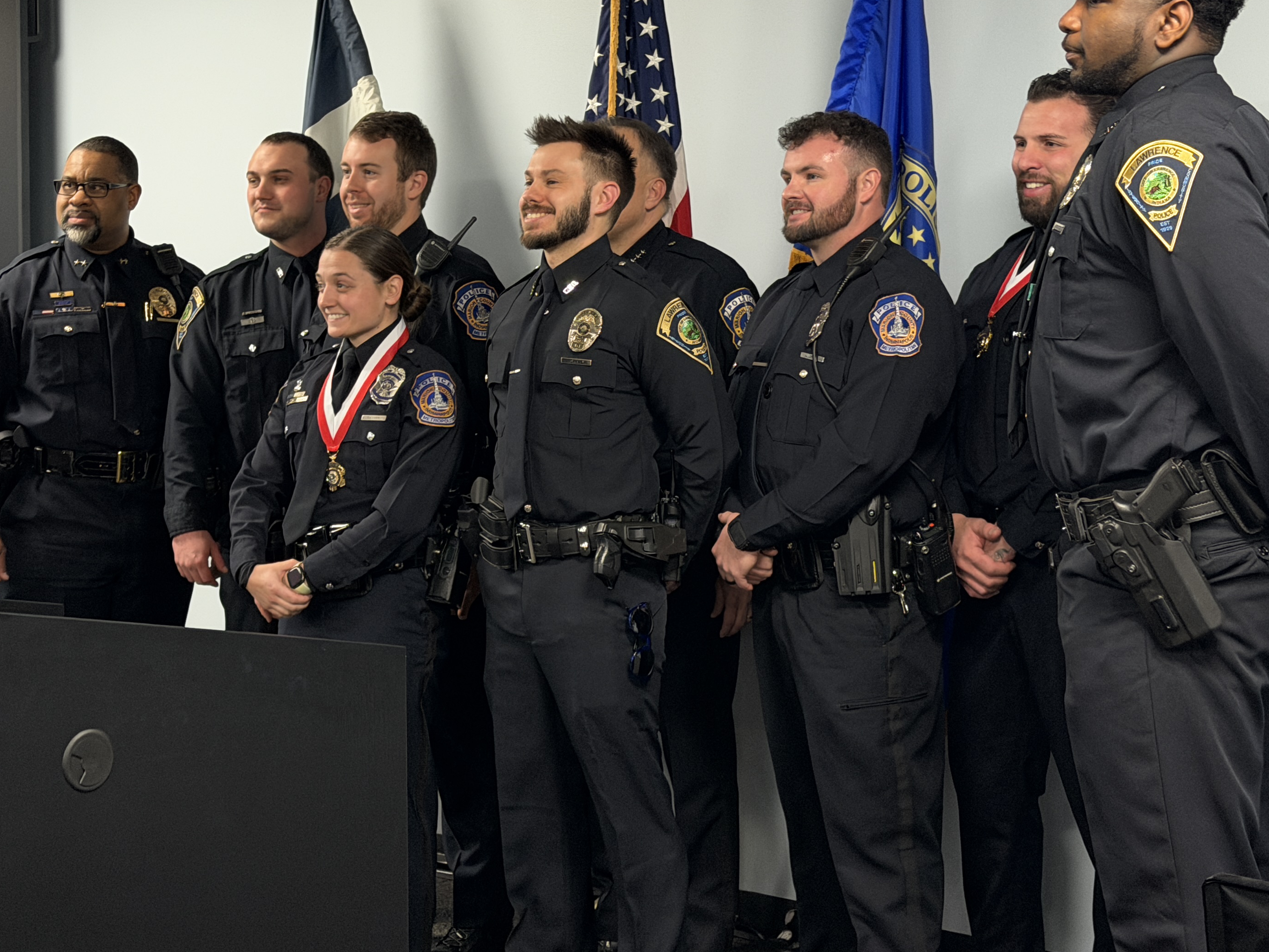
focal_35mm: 70
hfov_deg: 27.8
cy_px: 306
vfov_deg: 20.9
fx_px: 2566
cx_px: 582
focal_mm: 6.76
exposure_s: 1/40
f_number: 1.78
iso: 320
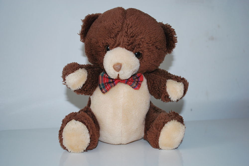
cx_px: 124
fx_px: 301
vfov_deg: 30.9
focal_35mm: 44
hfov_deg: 44.9
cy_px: 83
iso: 200
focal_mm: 29
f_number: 4.8
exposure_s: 1/60
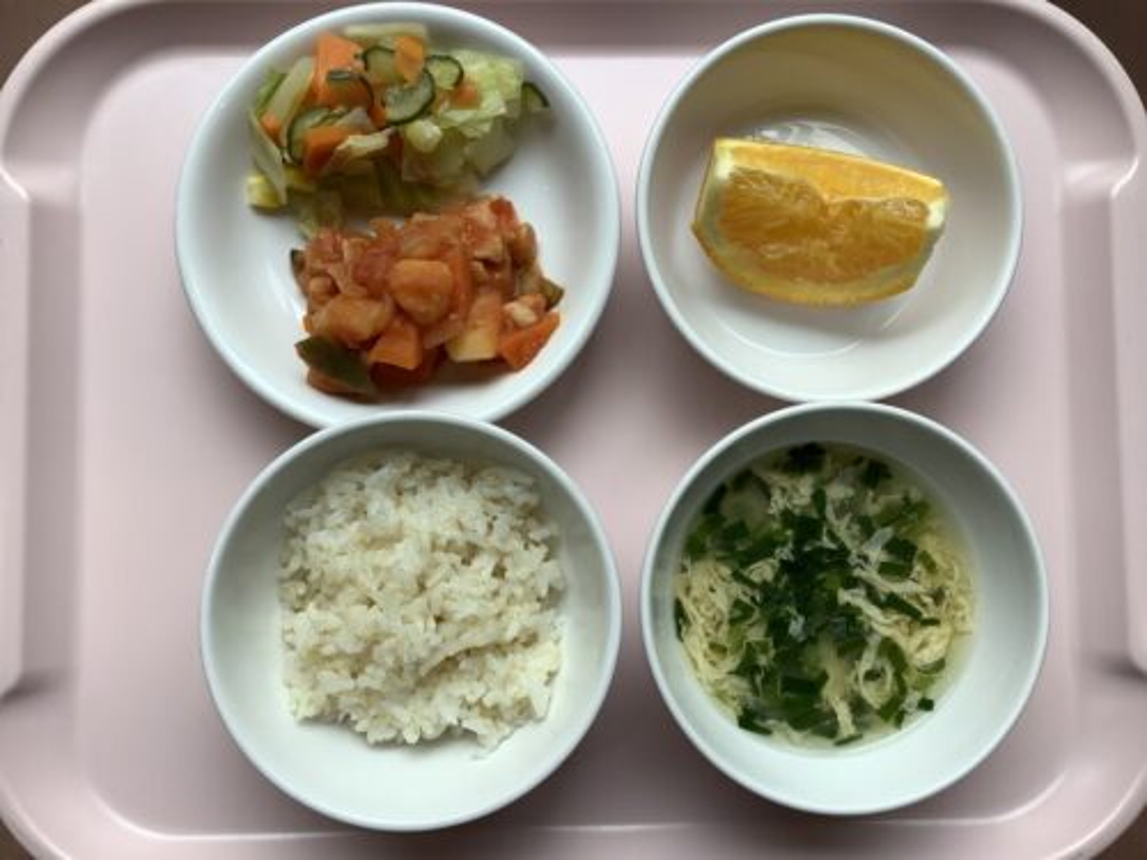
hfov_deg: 58.4
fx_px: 1027
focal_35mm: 31
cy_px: 430
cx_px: 574
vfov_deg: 45.4
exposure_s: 1/132
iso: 25
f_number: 2.4
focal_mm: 3.3
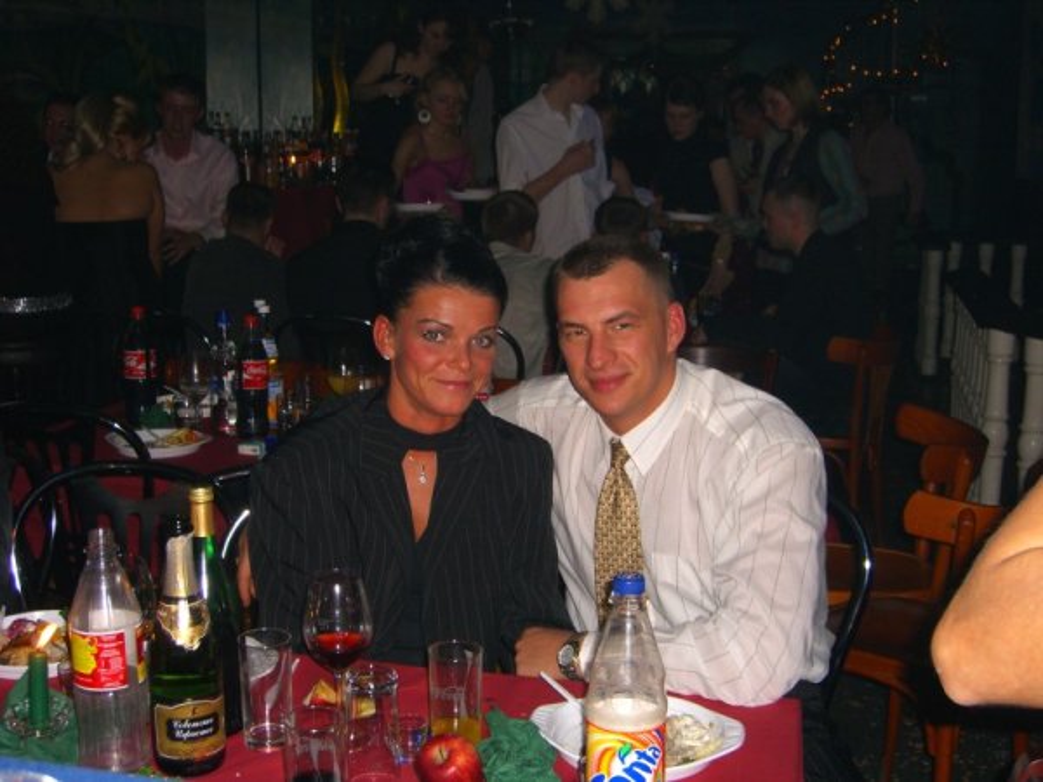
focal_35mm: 46
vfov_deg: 31.5
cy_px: 391
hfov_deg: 41.2
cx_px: 522
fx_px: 1386
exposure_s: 1/60
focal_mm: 9.5
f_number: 3.1
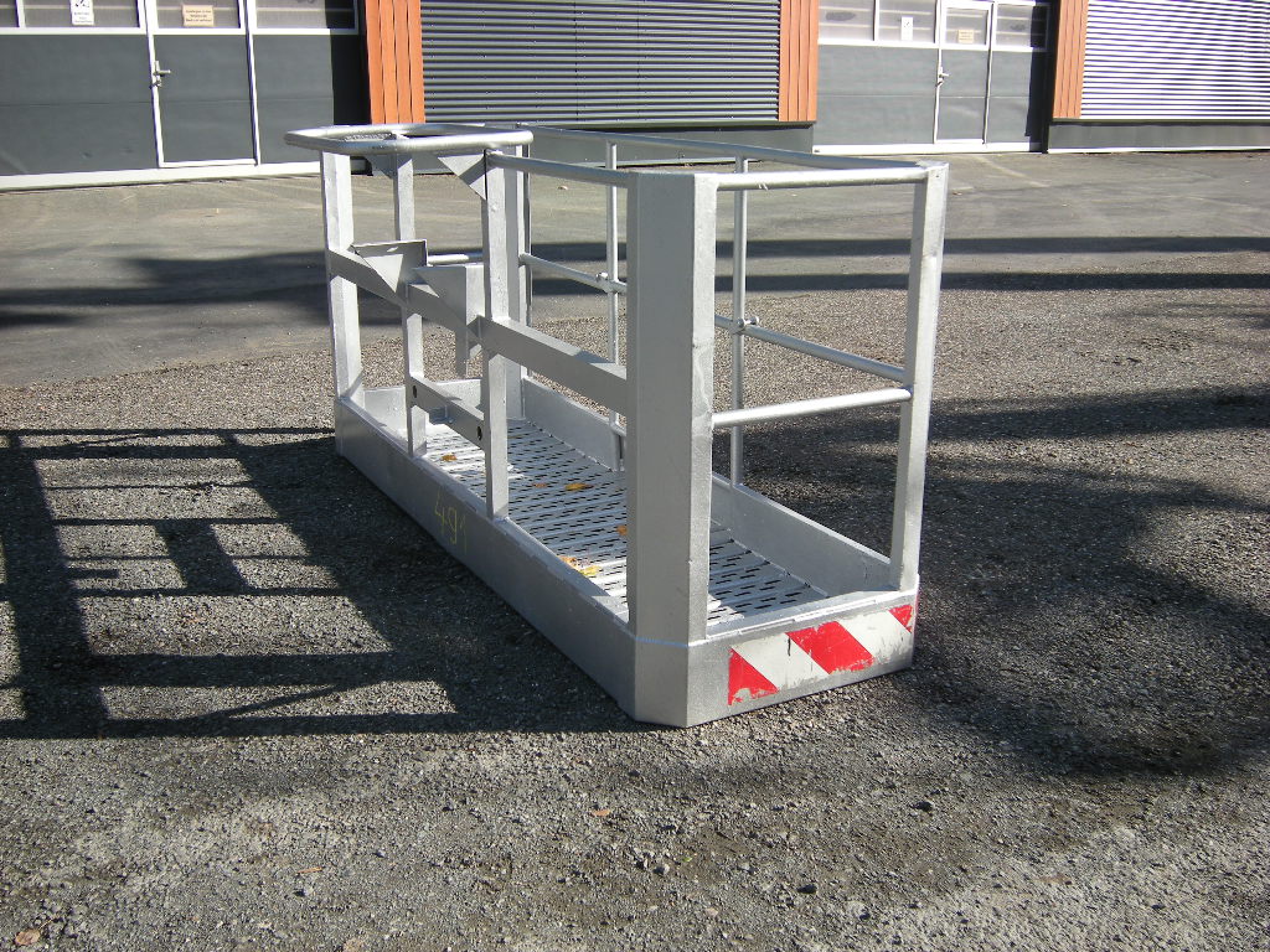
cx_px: 635
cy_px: 476
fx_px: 1394
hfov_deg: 49.0
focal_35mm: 38
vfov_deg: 37.7
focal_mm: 6.3
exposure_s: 1/406
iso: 64
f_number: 3.2
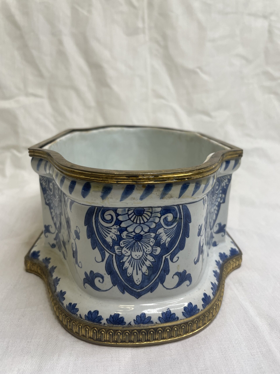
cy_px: 187
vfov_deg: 67.3
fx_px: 280
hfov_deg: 53.1
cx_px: 140
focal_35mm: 26
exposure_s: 1/191
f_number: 1.6
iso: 50
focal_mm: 4.2
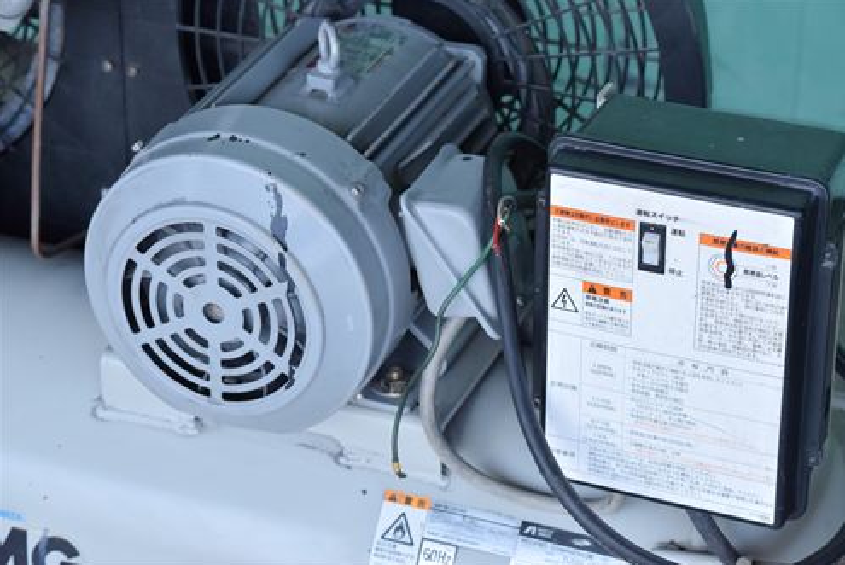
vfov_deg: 13.3
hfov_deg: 19.8
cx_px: 425
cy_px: 283
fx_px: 2420
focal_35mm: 103
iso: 1250
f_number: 6.3
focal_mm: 68
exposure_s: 1/800
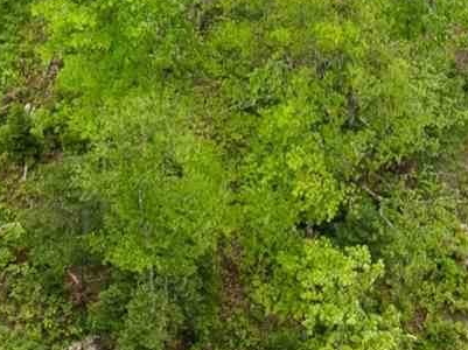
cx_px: 175
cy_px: -746
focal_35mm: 184
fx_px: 2485
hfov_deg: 10.8
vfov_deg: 7.1
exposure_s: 1/640
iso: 110
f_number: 2.8
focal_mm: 12.29
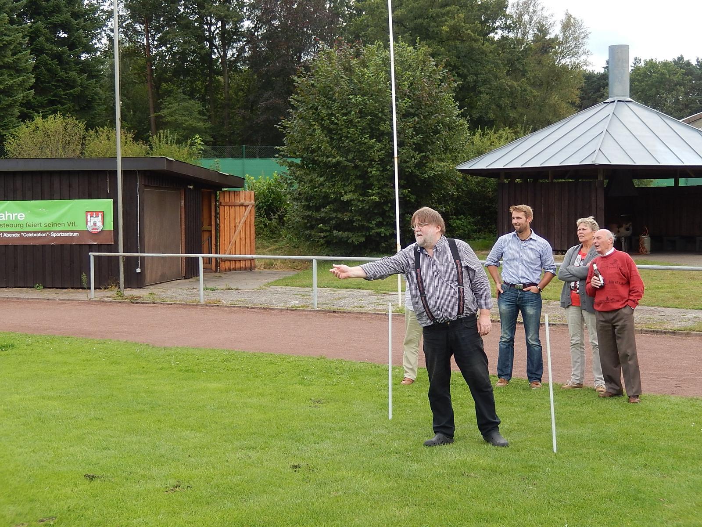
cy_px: 264
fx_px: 1034
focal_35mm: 51
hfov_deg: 37.5
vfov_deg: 28.6
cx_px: 351
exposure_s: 1/160
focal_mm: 9.2
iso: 125
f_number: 4.5
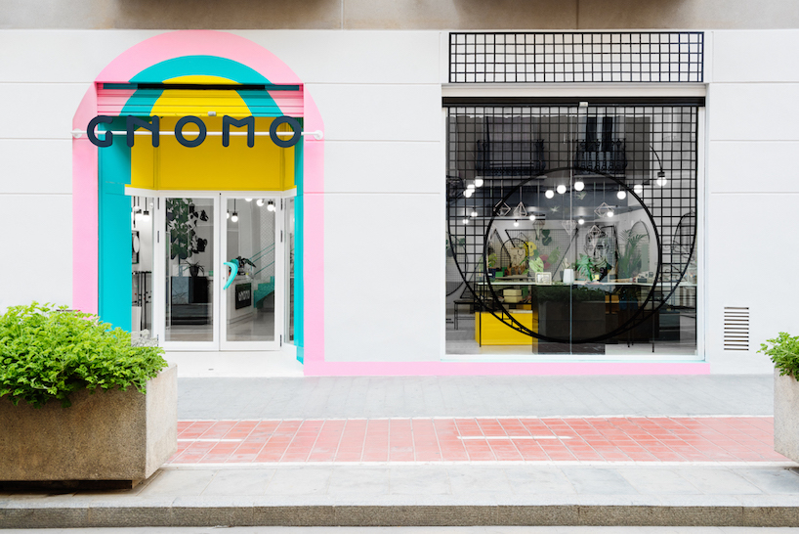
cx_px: 400
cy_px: 267
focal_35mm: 36
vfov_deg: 36.9
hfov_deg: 53.1
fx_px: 799
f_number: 8
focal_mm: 36
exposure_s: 1/40
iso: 400
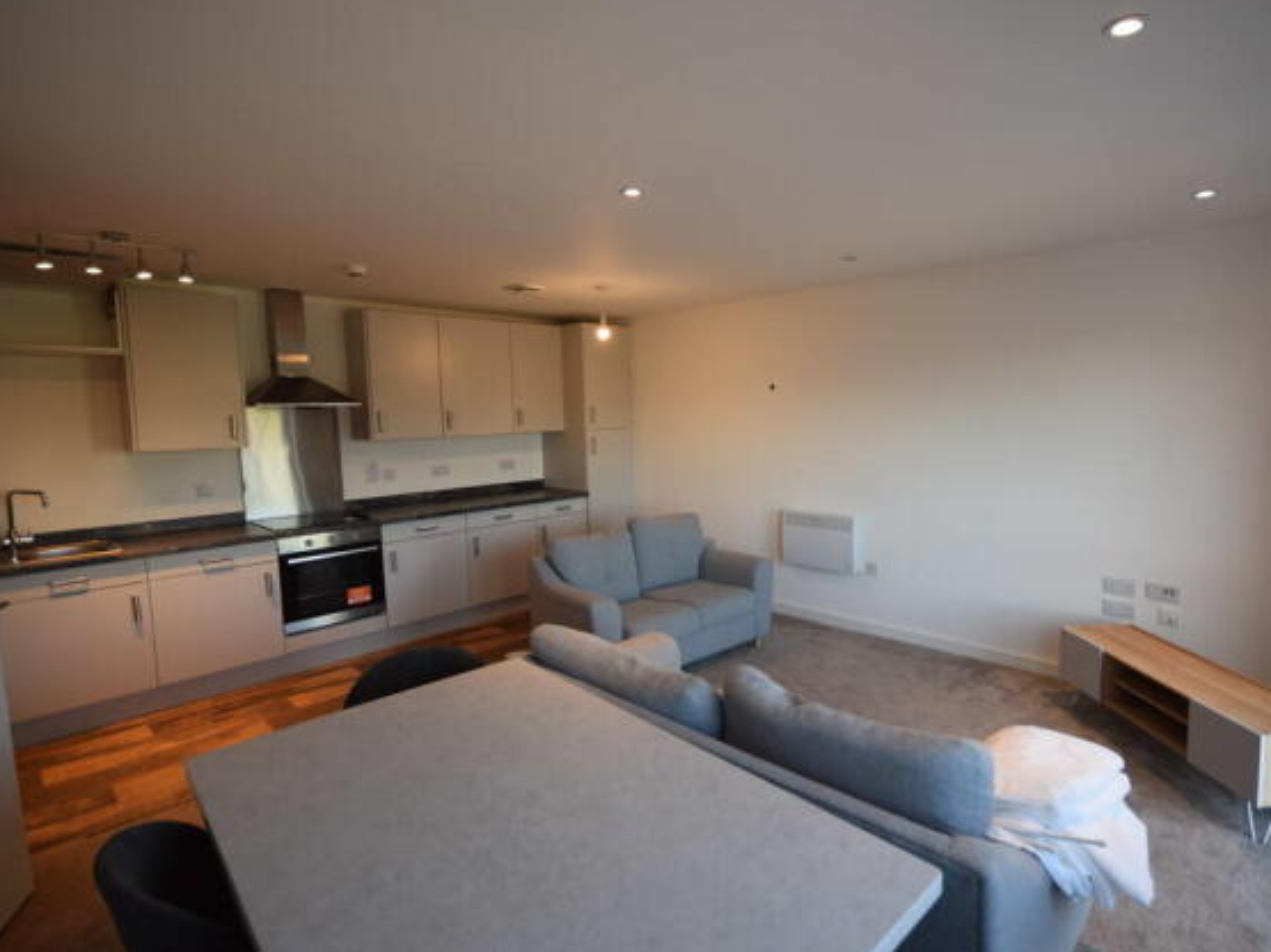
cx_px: 689
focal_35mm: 17
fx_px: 624
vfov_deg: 74.7
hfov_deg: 90.8
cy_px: 457
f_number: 4.5
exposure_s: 1/80
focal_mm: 10
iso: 400
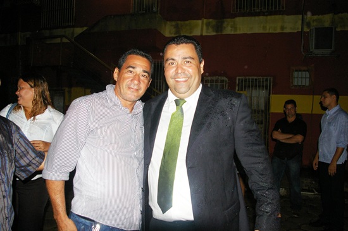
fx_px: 290
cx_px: 174
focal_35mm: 30
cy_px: 116
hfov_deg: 62.0
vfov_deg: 43.5
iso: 800
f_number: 5.6
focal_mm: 20
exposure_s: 1/30
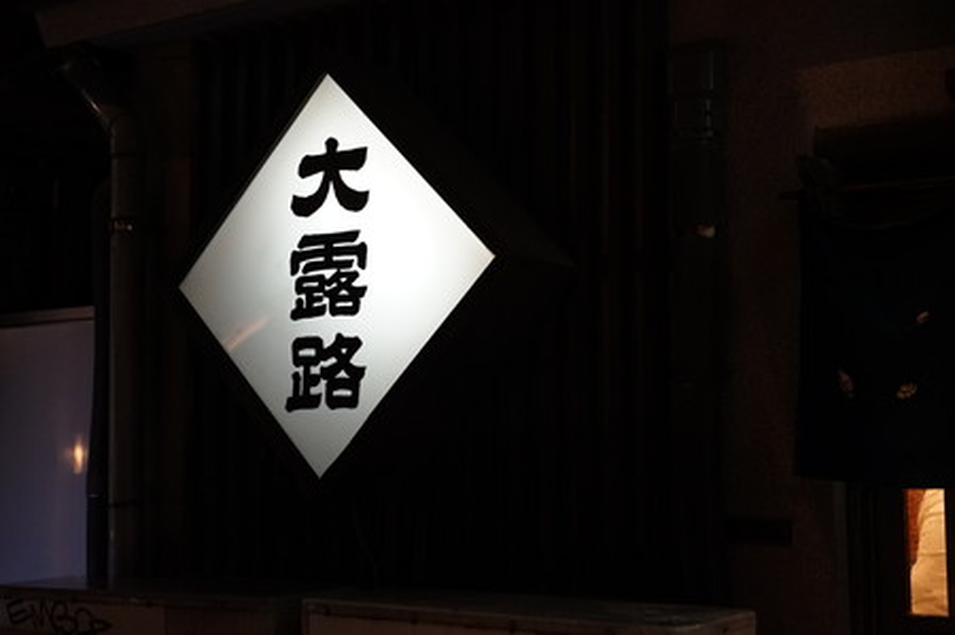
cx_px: 478
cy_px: 318
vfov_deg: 24.6
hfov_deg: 36.3
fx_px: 1457
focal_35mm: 55
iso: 6400
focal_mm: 55
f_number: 4
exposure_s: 1/60
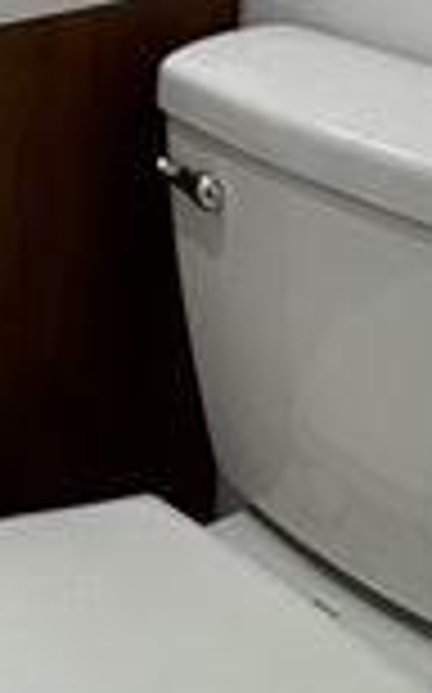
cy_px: -324
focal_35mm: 74
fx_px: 1397
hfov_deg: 16.0
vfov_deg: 23.0
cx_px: -225
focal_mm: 2.22
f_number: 2.2
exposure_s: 1/120
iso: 160
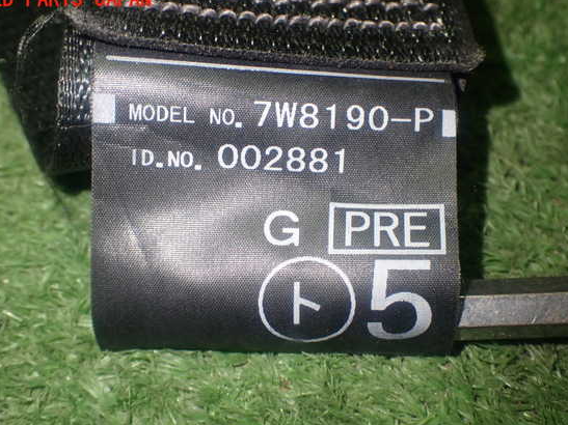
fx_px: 738
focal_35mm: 45
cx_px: 274
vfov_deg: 32.2
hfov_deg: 42.1
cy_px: 220
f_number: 2.8
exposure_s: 1/40
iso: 320
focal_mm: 7.31
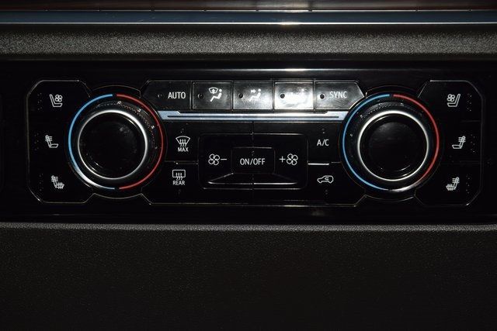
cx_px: 248
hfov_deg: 21.9
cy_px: 166
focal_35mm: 93
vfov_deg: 14.7
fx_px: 1284
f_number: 8
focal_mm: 62
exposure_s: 1/125
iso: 100
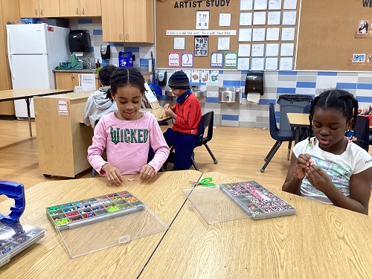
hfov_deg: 58.4
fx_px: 333
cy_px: 140
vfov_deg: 45.4
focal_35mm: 31
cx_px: 186
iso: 125
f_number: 2.4
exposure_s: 1/50
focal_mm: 3.3
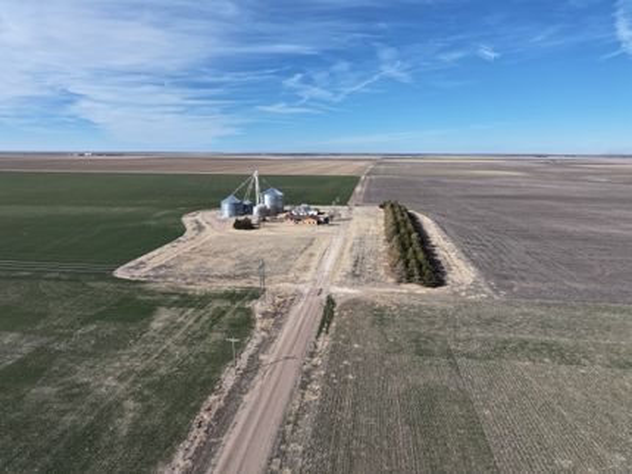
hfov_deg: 71.6
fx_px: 438
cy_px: 237
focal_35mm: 24
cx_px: 316
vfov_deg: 56.8
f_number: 2.8
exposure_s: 1/2000
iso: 100
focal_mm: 12.29
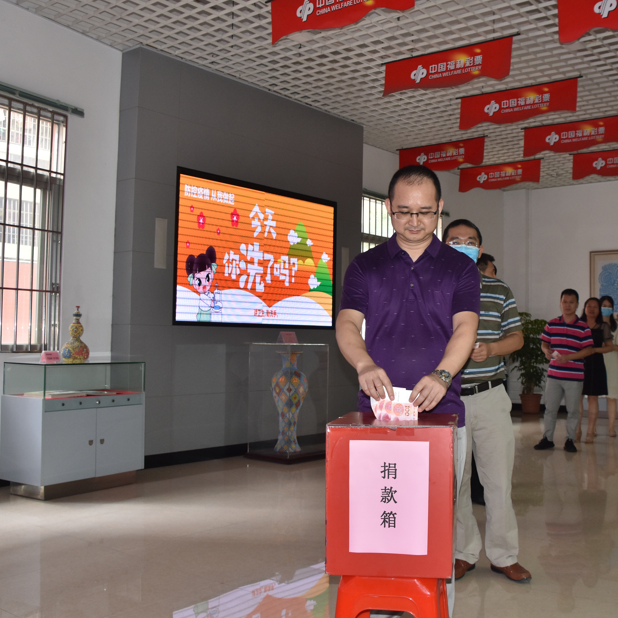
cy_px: 307
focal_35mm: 35
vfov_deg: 47.2
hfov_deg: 46.6
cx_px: 405
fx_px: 707
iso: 640
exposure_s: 1/100
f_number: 5
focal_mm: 18
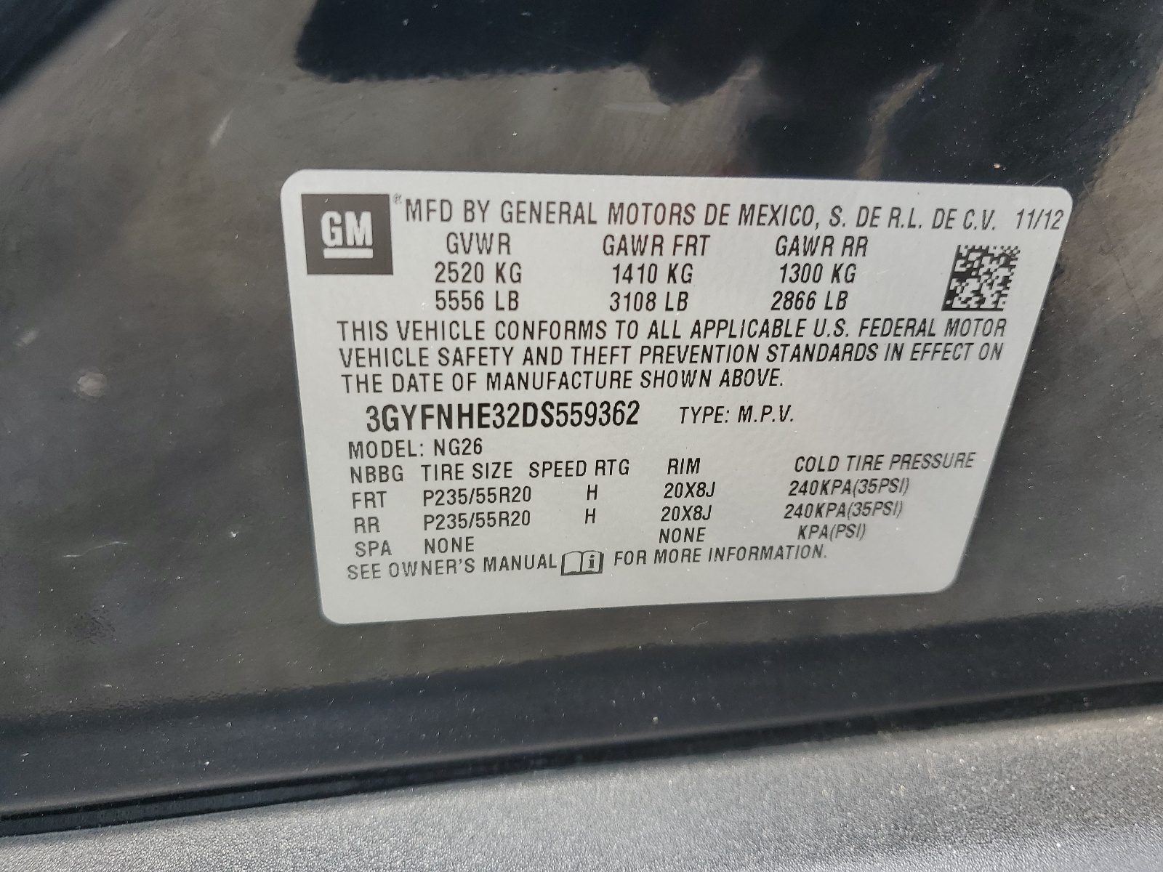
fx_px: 874
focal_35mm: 26
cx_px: 582
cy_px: 436
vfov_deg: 53.1
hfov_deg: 67.3
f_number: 1.5
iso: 50
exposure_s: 1/128
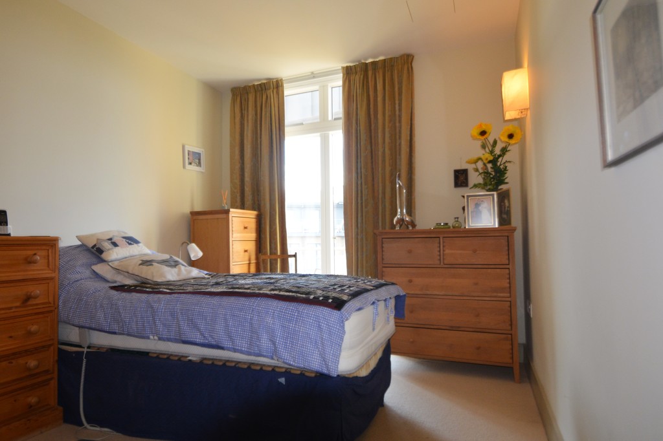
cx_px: 332
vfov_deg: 77.3
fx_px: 276
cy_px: 220
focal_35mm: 15
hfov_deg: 100.4
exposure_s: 1/80
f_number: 3.5
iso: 400
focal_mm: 10
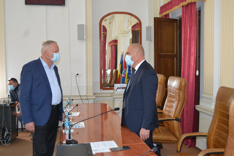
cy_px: 78
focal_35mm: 39
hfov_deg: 49.6
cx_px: 117
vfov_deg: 34.2
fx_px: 253
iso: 2800
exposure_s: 1/60
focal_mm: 26
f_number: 4.2
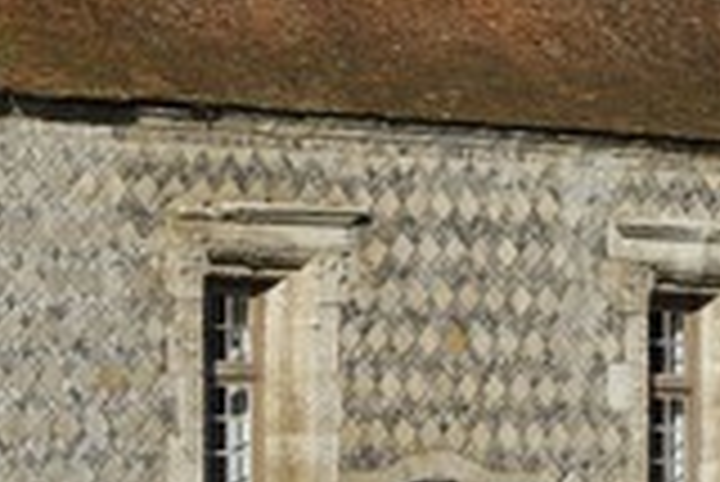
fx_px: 6566
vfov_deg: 4.2
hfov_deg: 6.3
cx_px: 63
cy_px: 261
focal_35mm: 328
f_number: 13
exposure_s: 1/250
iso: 200
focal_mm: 125
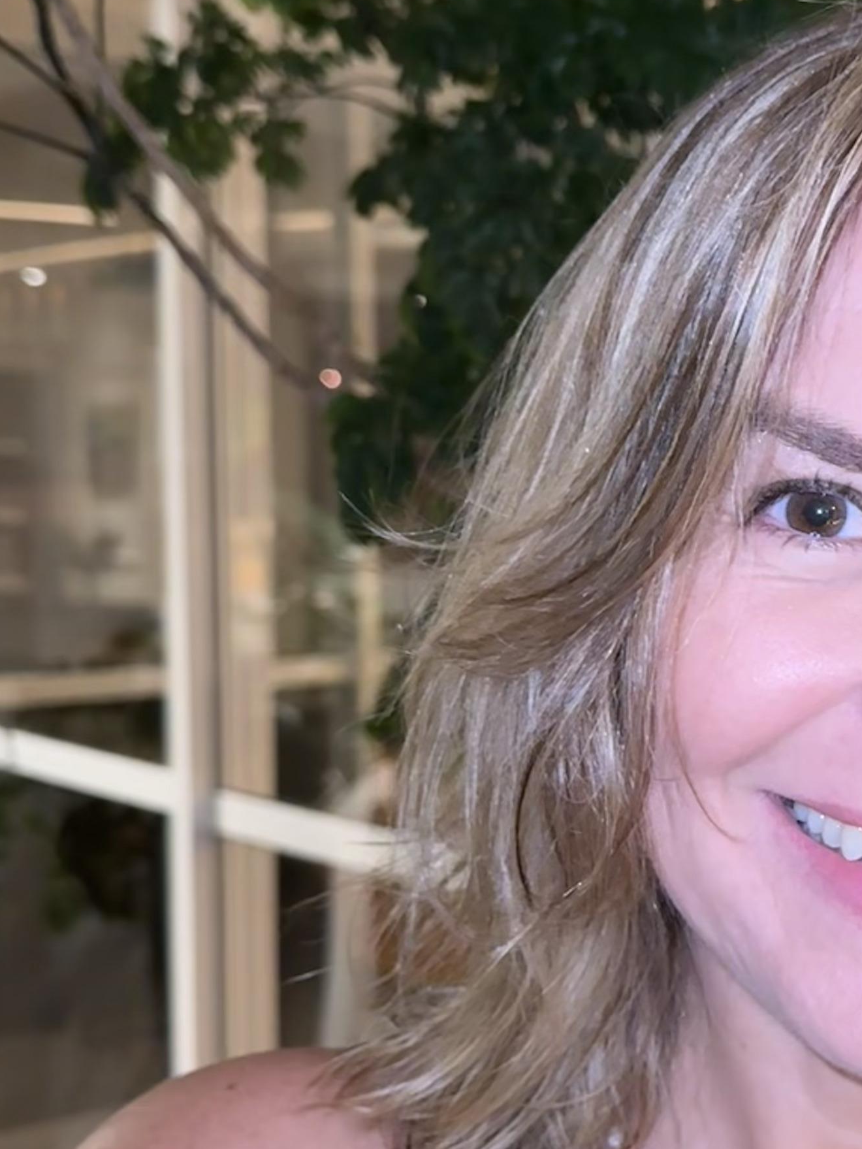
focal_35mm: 55
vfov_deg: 34.9
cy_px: 660
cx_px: 922
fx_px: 1825
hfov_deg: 24.9
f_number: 1.78
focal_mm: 6.76
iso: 64
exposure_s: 1/16
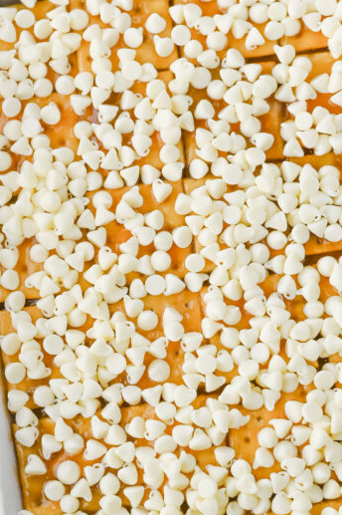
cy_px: 360
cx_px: 258
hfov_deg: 13.8
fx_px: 1413
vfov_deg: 20.5
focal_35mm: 99
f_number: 8
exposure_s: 1/100
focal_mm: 50
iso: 320
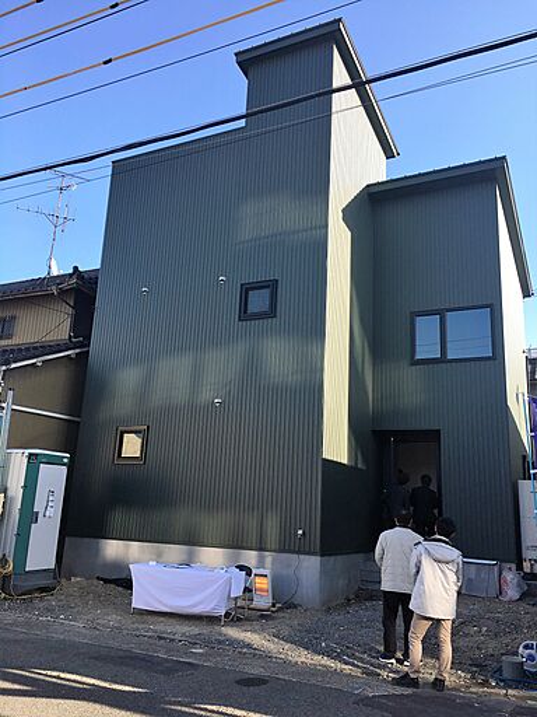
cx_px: 268
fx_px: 600
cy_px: 358
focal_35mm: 29
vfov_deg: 61.7
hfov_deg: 48.2
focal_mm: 4.15
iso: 25
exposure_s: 1/469
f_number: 2.2
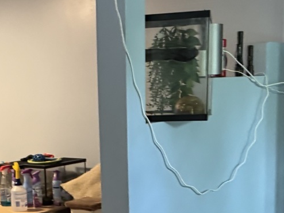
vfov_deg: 20.7
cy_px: 177
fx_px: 574
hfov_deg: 27.3
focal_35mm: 70
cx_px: 62
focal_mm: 6.76
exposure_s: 1/59
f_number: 1.78
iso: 800
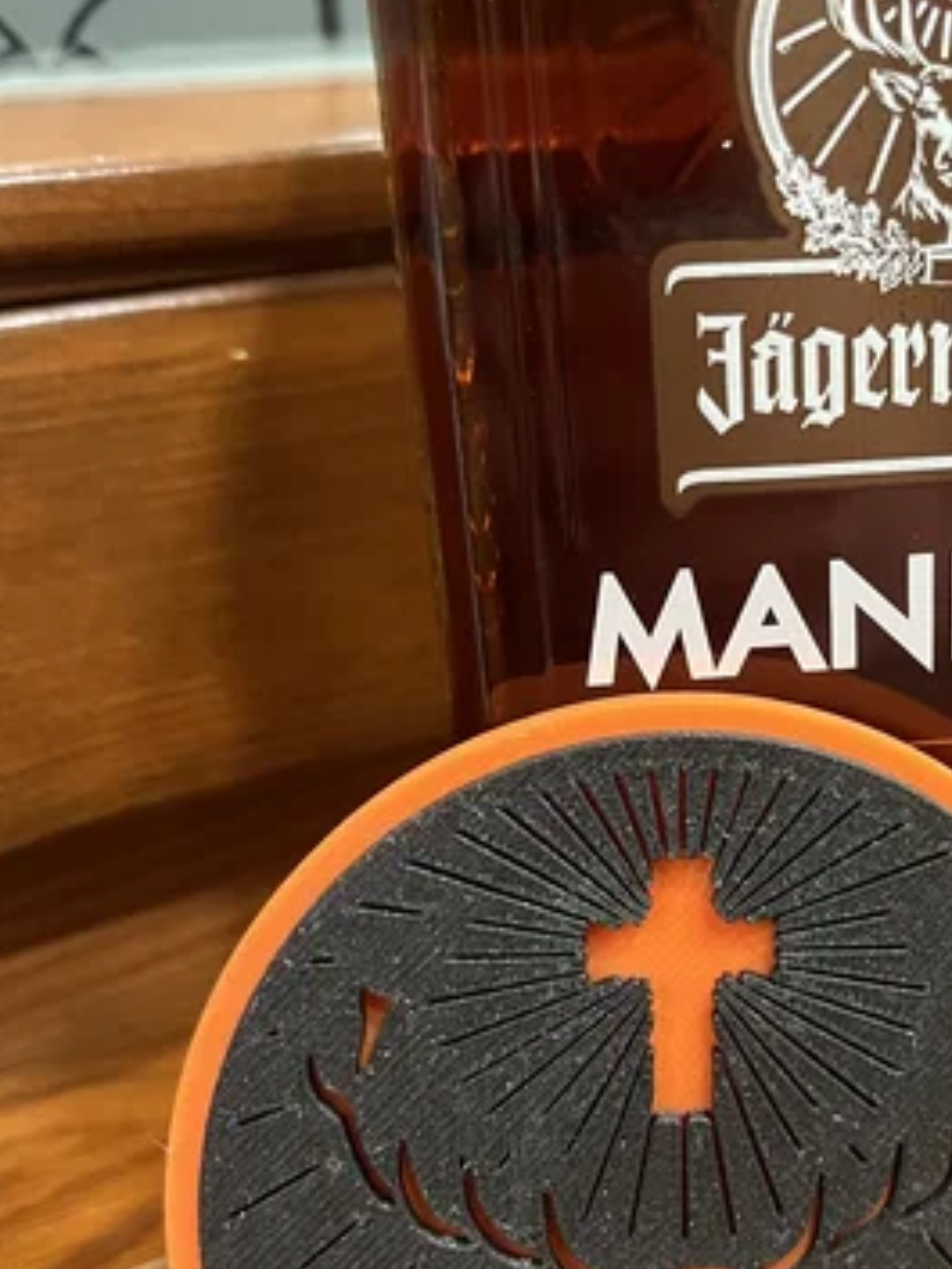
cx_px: 817
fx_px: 1686
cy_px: 674
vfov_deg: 41.2
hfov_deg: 30.4
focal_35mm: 46
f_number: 1.6
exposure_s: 1/33
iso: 500
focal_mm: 5.1
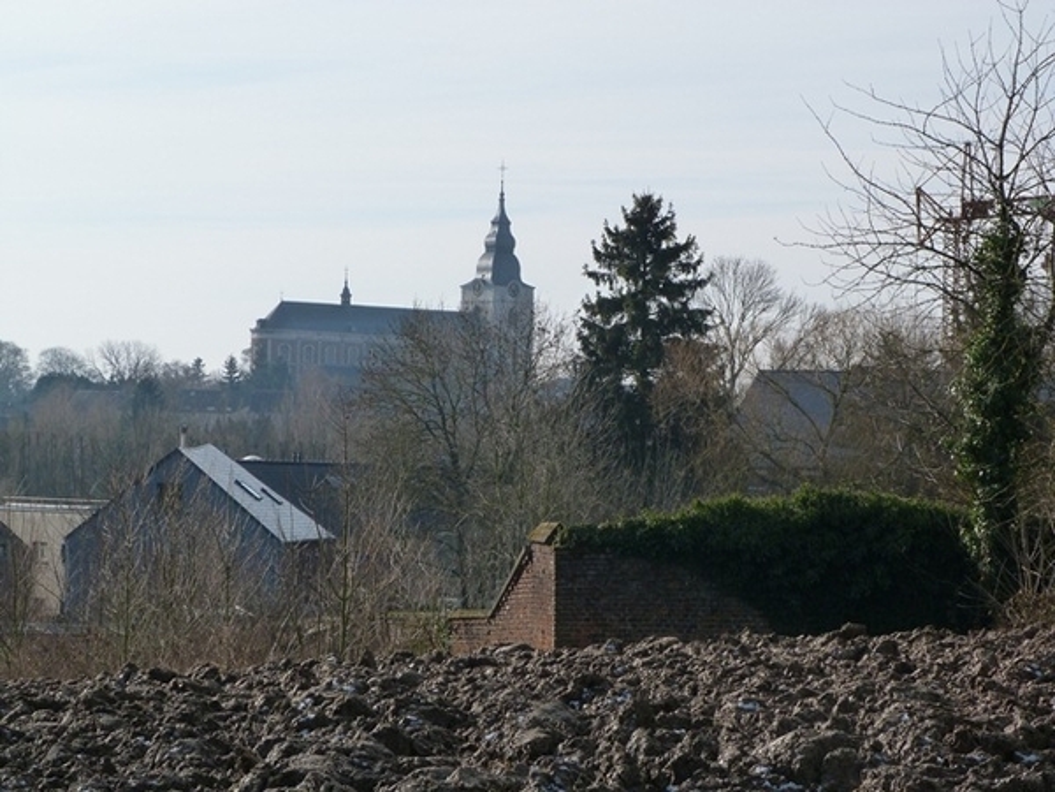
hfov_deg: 15.6
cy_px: 396
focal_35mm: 126
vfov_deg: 11.8
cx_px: 528
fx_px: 3840
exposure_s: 1/320
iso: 125
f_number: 5.6
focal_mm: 22.7
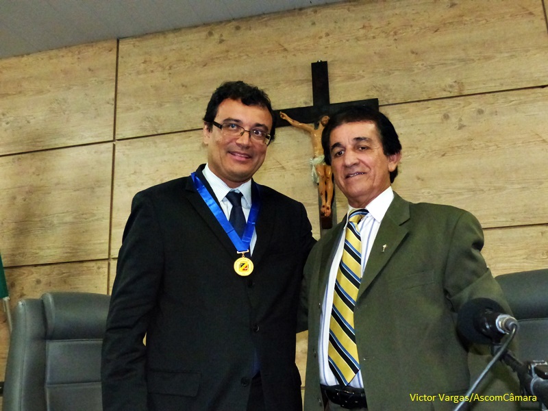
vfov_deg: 41.8
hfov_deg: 54.0
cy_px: 206
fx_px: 538
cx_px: 274
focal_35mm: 34
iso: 1600
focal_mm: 6.2
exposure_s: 1/60
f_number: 2.8
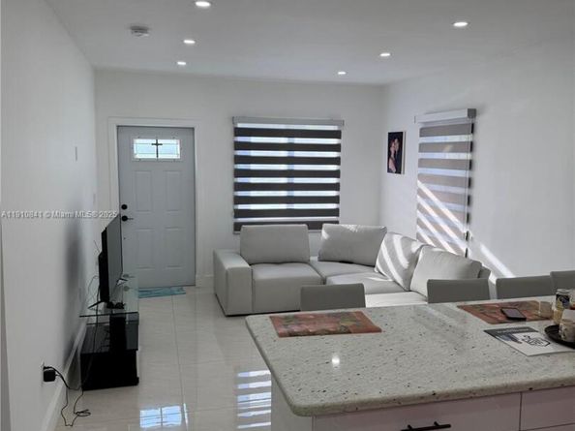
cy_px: 216
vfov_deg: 56.8
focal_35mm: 24
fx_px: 398
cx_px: 288
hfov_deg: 71.6
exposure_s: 1/227
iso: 64
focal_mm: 6.76
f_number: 1.78
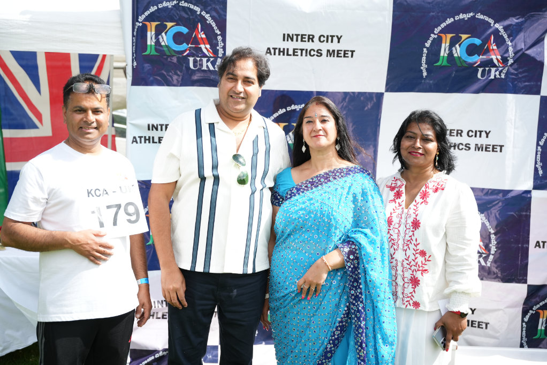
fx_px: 632
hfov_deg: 46.8
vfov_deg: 32.2
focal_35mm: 42
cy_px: 182
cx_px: 274
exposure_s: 1/2500
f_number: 2.8
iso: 400
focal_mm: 41.6
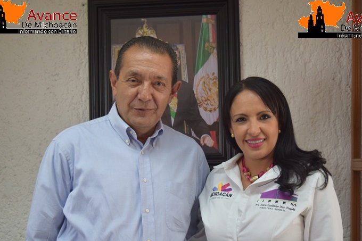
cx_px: 183
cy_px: 141
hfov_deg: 33.4
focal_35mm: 60
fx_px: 603
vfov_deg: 22.6
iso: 720
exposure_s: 1/60
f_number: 4.5
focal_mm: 34
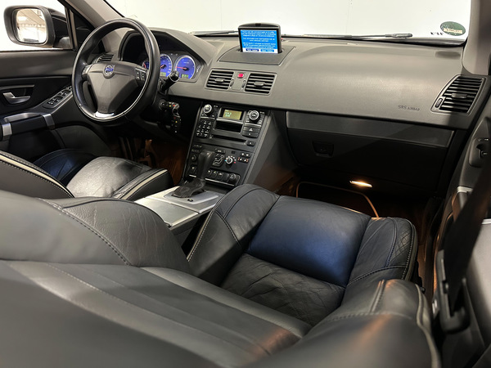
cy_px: 184
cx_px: 246
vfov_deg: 56.8
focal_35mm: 24
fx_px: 340
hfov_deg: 71.6
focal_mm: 6.86
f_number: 1.8
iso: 1000
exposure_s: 1/30
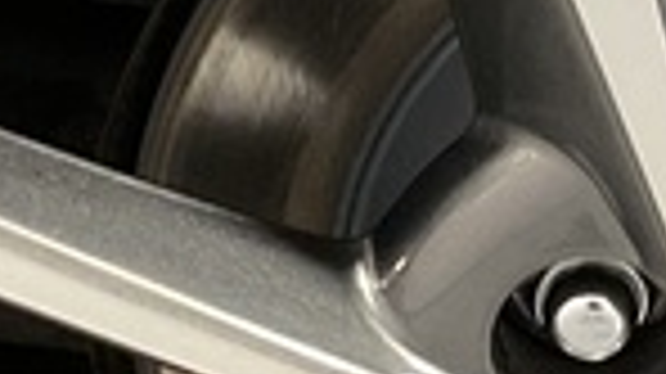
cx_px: 680
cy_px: 234
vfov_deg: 5.9
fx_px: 3618
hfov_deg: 10.4
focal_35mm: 205
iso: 250
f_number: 1.8
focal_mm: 3
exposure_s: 1/40
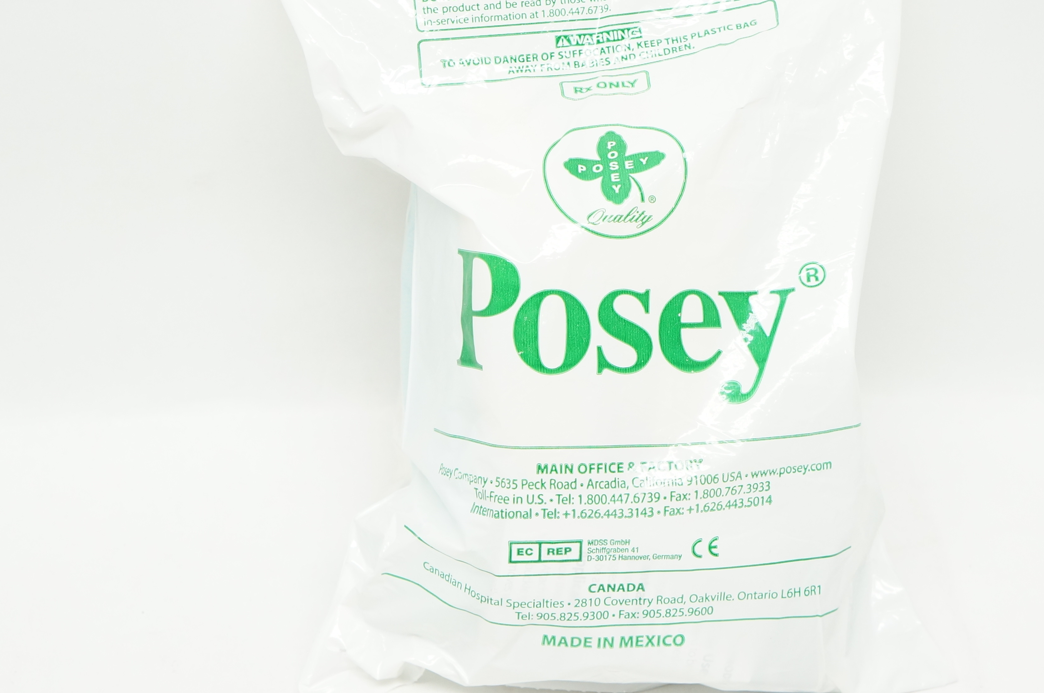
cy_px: 283
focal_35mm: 82
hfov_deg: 24.9
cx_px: 562
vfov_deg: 16.7
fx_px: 2368
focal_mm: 37
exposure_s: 1/100
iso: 800
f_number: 5.6
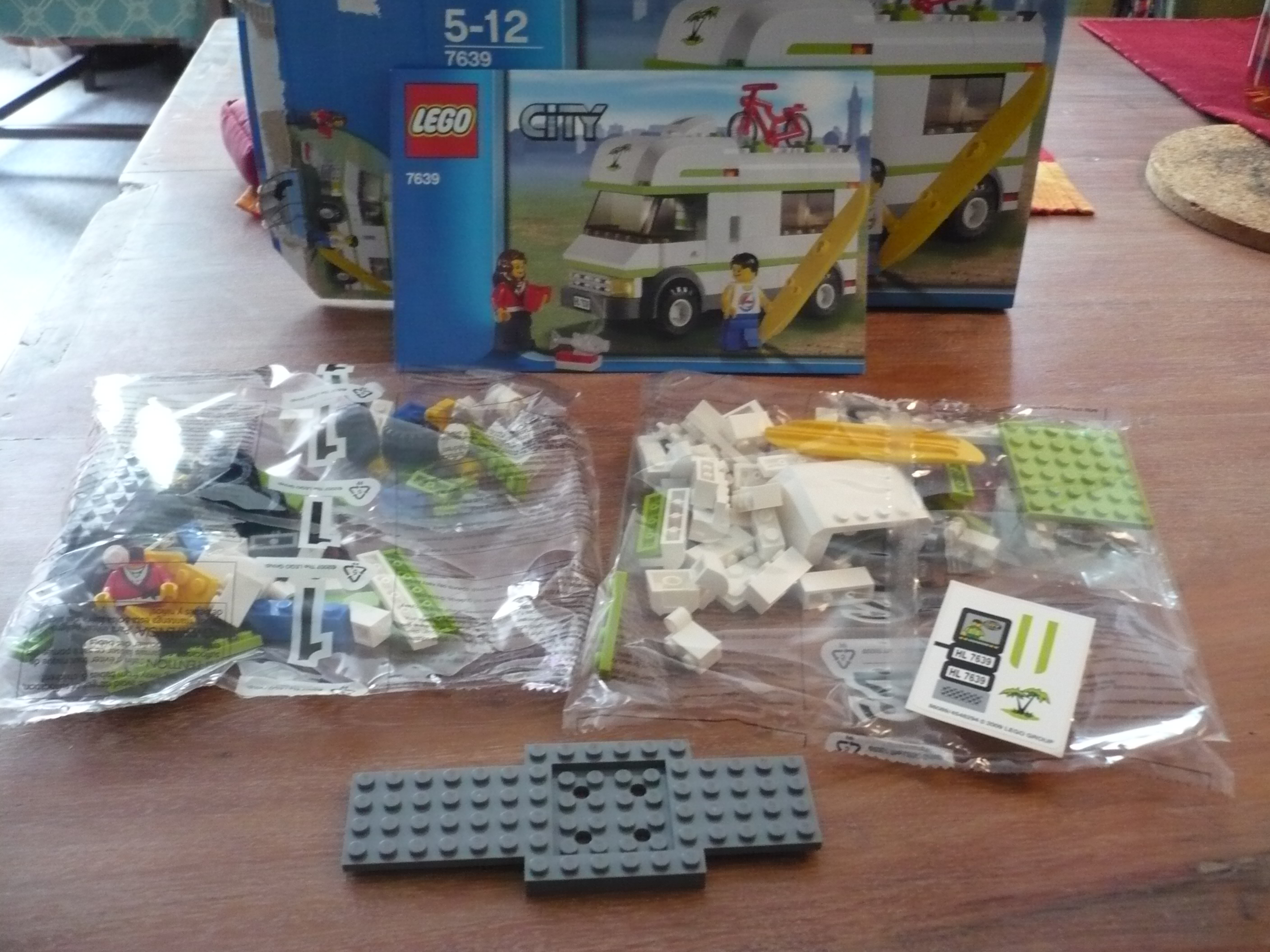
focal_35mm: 35
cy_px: 476
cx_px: 635
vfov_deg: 40.7
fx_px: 1284
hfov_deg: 52.6
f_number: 2.8
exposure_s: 1/20
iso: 400
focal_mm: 5.8
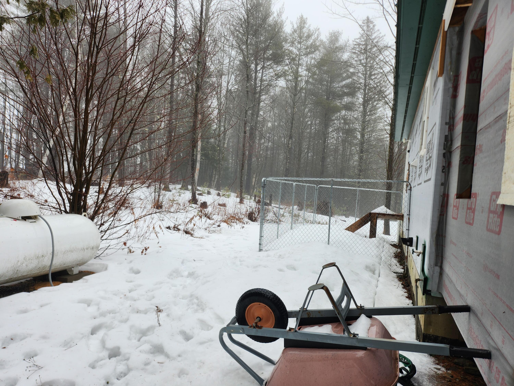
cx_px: 257
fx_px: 356
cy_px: 193
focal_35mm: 24
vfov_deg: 56.8
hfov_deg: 71.6
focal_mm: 5
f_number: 1.8
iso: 50
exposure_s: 1/268
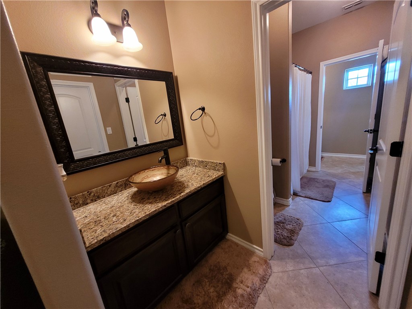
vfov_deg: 89.9
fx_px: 155
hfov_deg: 106.2
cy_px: 154
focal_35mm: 13
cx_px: 206
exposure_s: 1/30
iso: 320
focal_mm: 1.74
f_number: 2.2
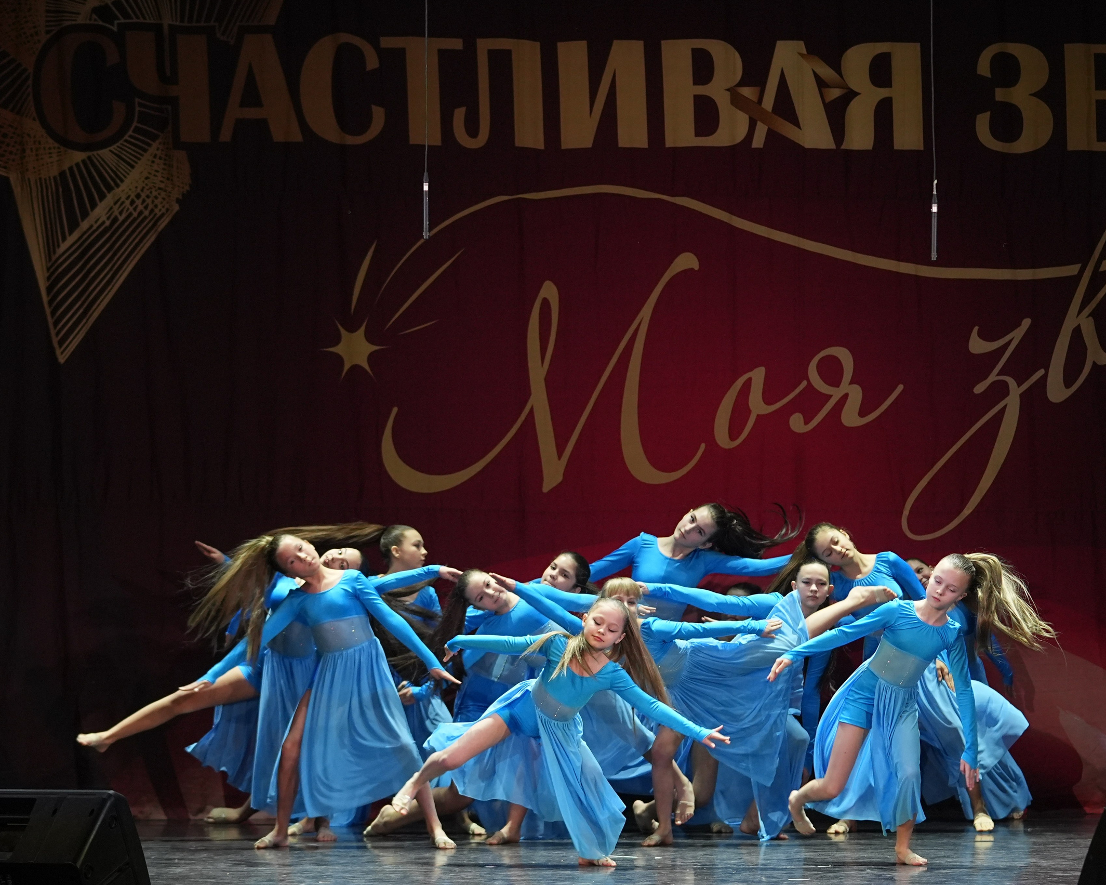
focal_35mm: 123
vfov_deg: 12.5
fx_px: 4026
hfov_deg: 15.6
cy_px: 442
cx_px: 650
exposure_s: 1/400
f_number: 2.8
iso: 2000
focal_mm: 73
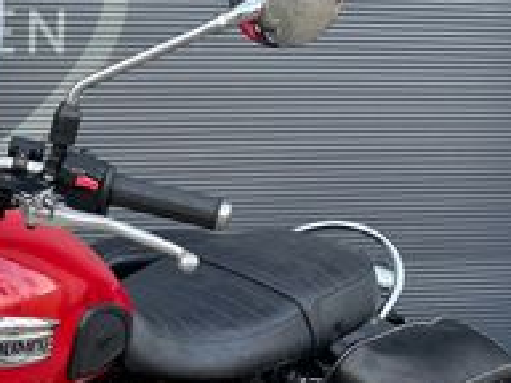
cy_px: 380
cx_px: -109
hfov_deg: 22.4
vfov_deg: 18.0
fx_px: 1181
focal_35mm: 80
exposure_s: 1/142
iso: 64
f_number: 1.78
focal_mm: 6.86
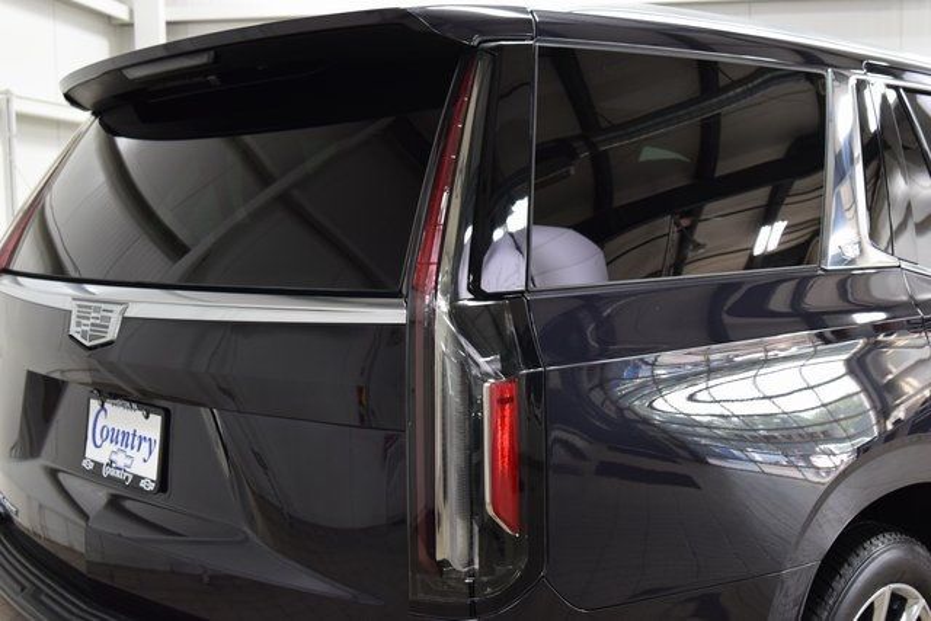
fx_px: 1125
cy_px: 310
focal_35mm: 44
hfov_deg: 45.0
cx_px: 466
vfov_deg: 30.9
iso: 640
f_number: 6.3
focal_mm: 29
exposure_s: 1/15
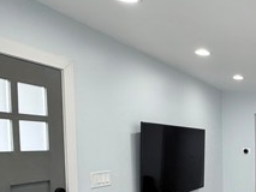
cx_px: 320
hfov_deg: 34.2
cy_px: 160
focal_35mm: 42
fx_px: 311
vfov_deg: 33.2
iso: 125
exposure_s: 1/120
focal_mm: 2.22
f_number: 2.2
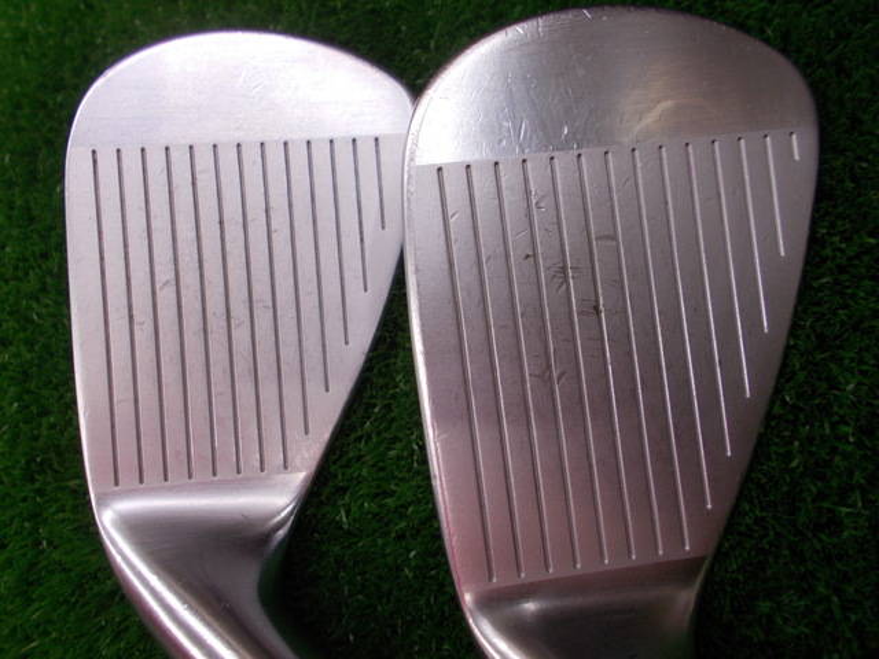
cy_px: 330
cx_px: 440
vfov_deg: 53.1
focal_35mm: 26
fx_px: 660
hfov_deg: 67.3
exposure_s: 1/25
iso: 125
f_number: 3.2
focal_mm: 4.6
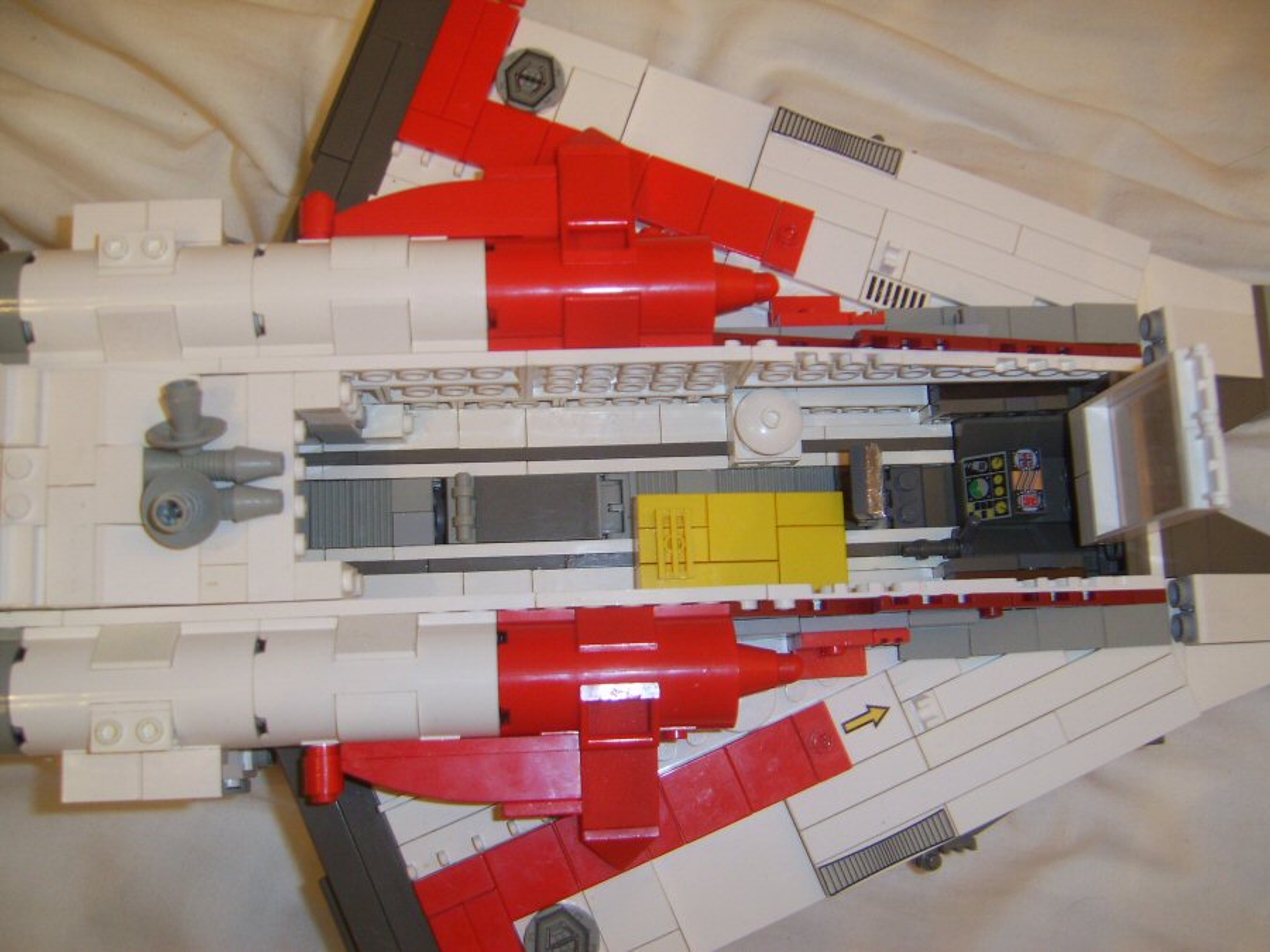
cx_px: 635
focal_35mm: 38
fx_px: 1394
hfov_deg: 49.0
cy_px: 476
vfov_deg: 37.7
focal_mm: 7.8
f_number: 2.8
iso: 100
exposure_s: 1/30
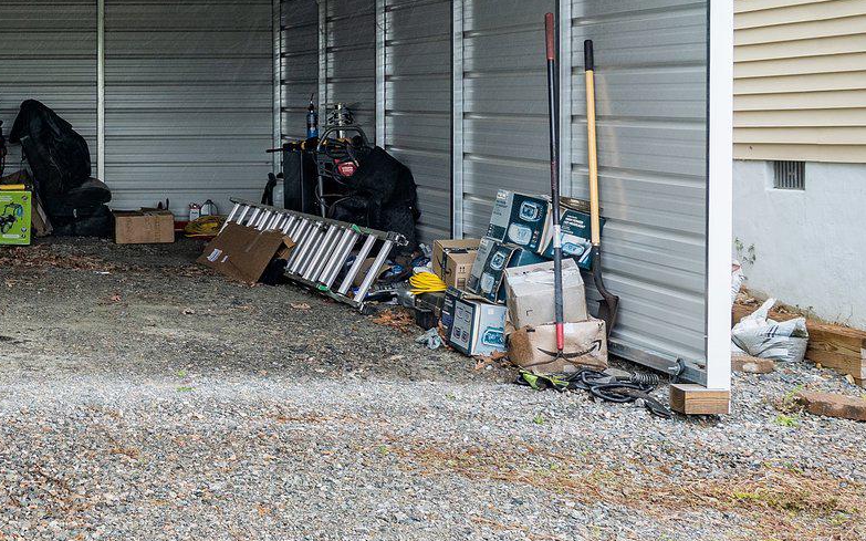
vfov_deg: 19.7
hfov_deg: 29.3
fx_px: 1510
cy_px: 7
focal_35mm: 64
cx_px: -51
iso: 320
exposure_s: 1/100
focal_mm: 24
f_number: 7.1
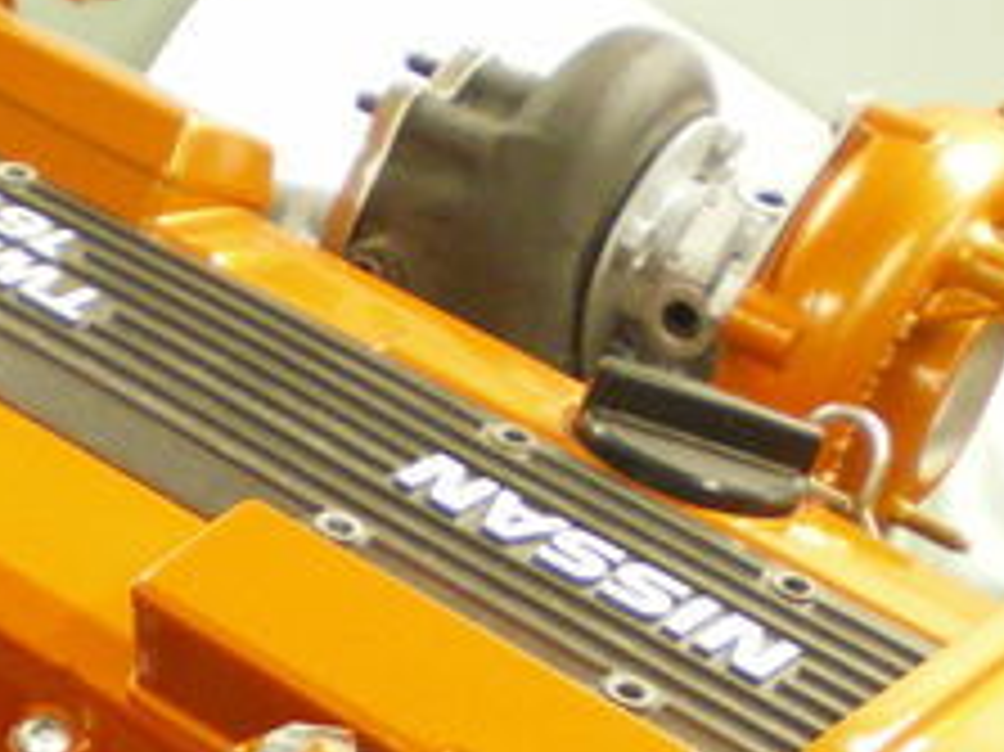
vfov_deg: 13.2
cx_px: -18
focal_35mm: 109
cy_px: 901
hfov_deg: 17.6
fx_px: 3160
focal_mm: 6.3
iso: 400
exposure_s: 1/30
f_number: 3.1
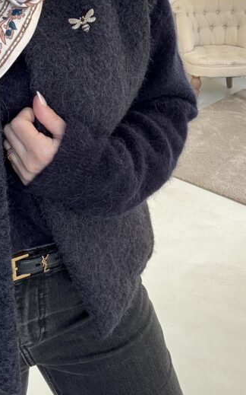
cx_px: 79
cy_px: 127
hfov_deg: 26.2
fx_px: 526
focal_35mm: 49
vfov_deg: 40.5
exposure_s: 1/68
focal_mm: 2.69
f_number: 1.9
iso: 80
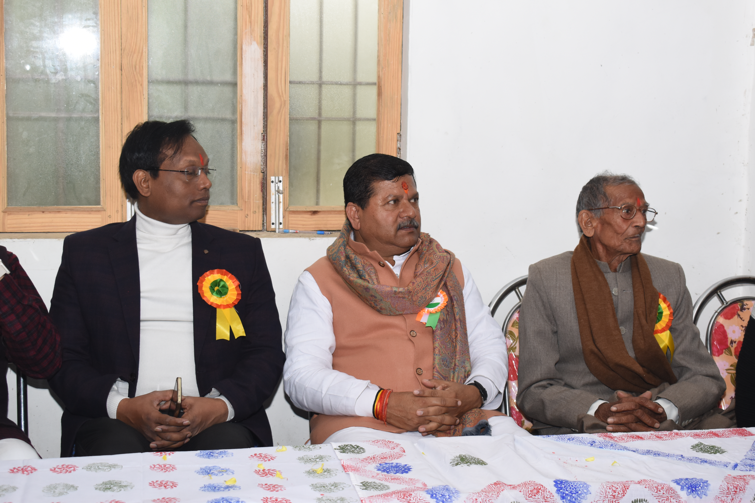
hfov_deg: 33.4
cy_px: 252
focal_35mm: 60
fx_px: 1258
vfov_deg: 22.6
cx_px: 378
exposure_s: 1/125
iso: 640
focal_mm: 40
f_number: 5.6
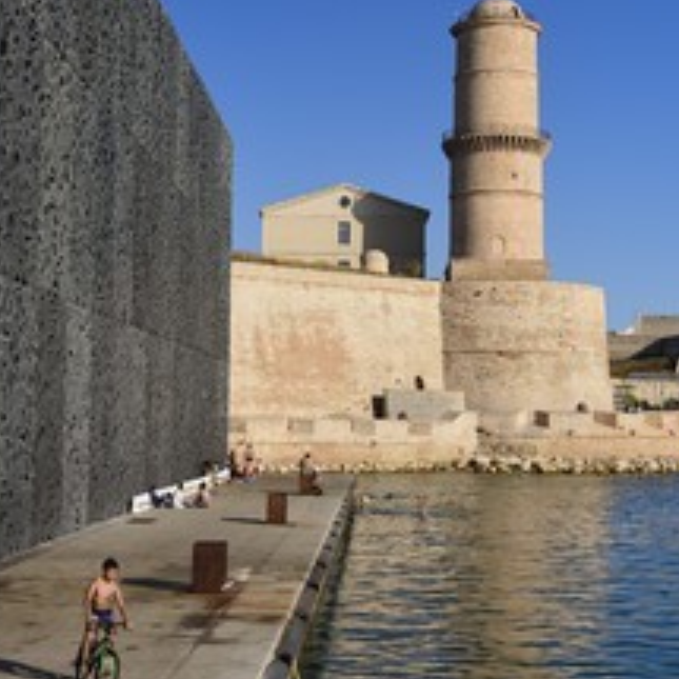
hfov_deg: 27.2
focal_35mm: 63
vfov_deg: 27.3
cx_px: 414
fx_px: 1398
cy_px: 313
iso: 200
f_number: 14
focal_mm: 38
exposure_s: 1/320
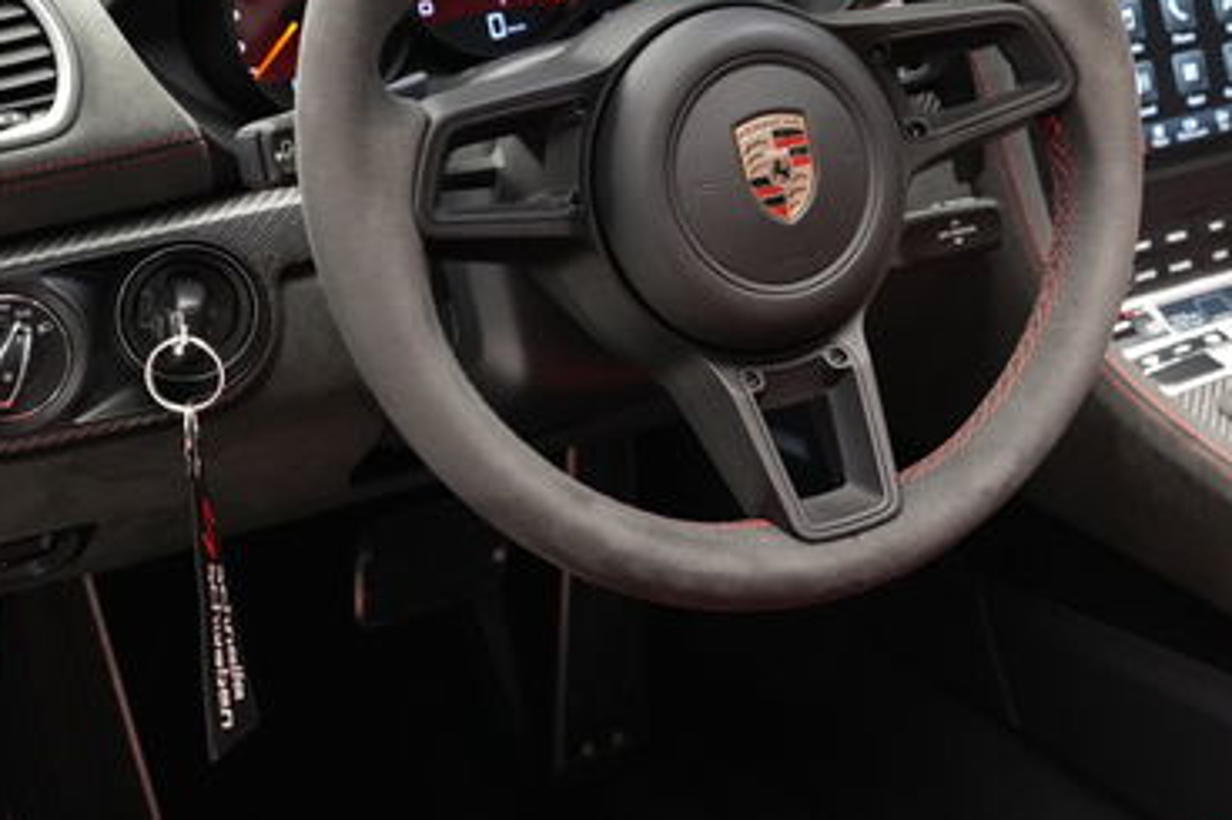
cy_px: 117
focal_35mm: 73
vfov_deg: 18.4
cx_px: 891
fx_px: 2497
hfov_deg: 27.4
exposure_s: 1/40
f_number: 4
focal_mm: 35
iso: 6400
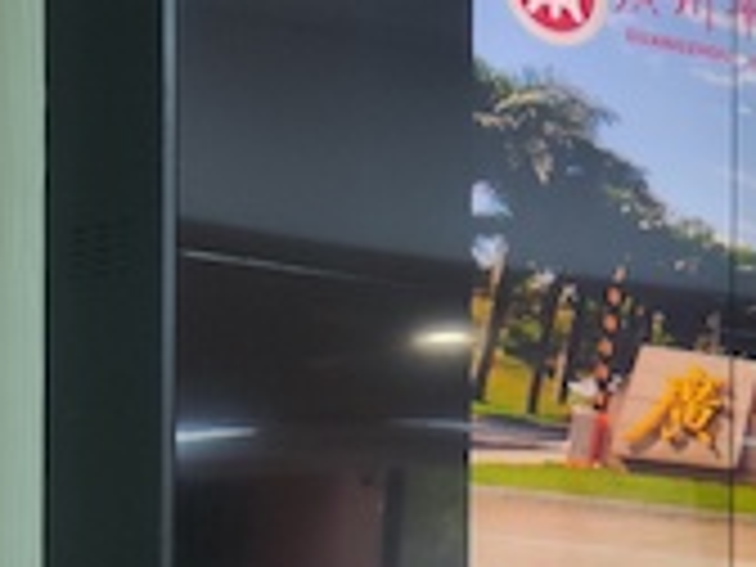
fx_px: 5154
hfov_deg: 8.4
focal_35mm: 236
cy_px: 850
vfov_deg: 6.2
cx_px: 590
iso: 500
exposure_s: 1/50
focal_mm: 6.22
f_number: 2.2
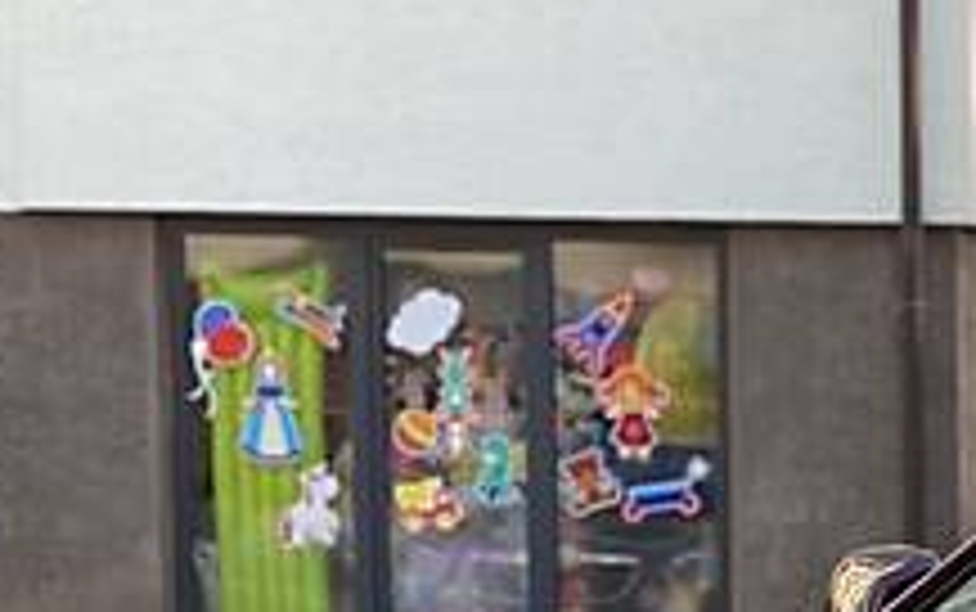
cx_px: 1660
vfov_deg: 6.3
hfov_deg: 9.9
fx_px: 5404
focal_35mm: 203
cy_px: 1116
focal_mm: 6
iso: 25
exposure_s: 1/122
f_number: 2
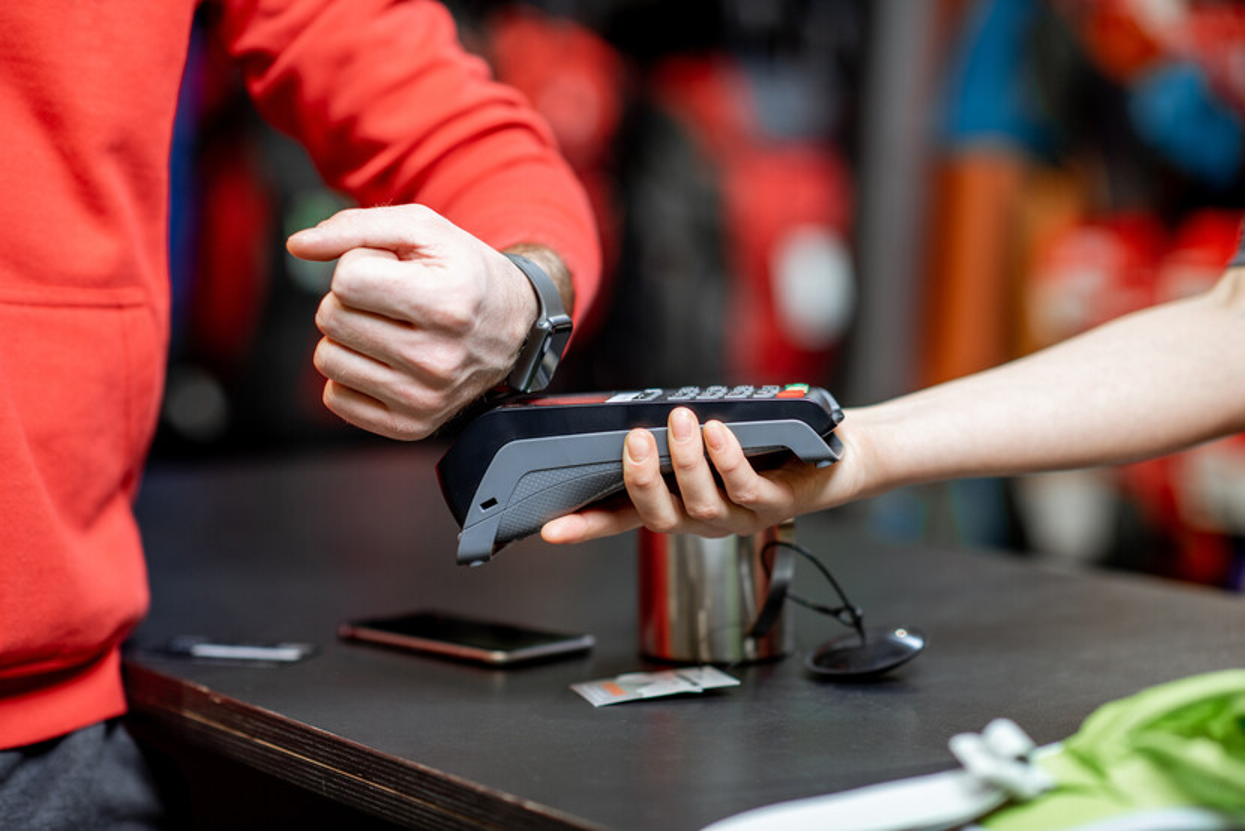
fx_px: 2940
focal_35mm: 85
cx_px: 622
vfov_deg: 16.1
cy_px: 416
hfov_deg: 23.9
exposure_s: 1/200
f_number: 2.2
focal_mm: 85
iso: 160
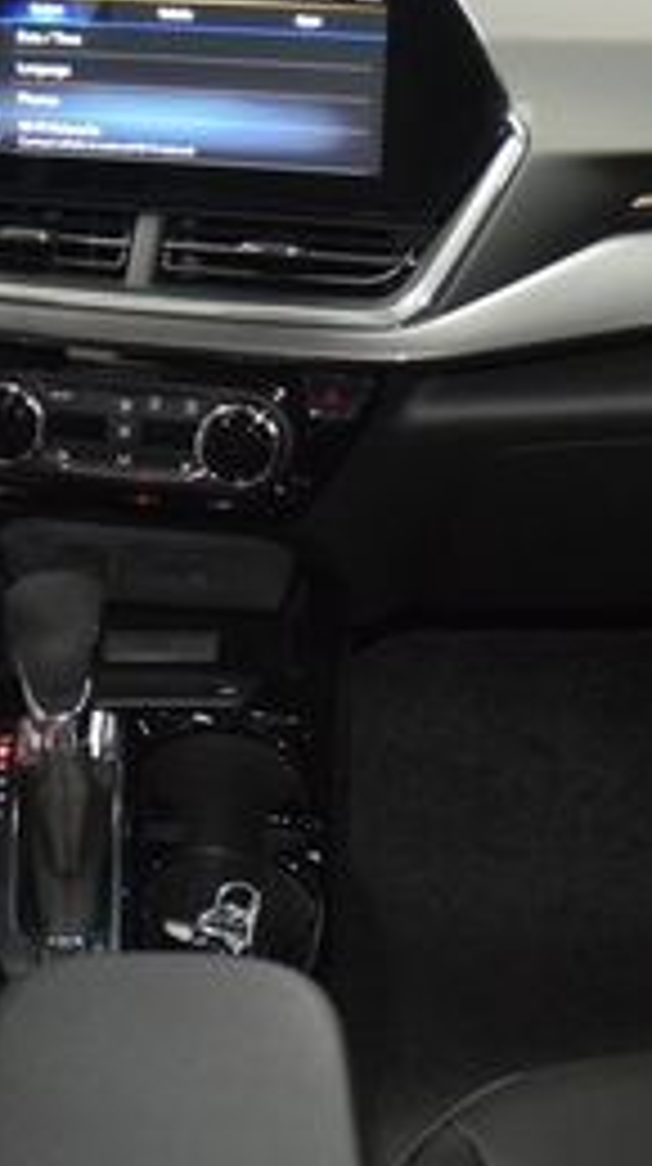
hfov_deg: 17.0
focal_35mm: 70
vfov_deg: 30.0
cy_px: 759
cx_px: 135
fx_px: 2159
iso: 2000
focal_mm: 18
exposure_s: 1/80
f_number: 3.5
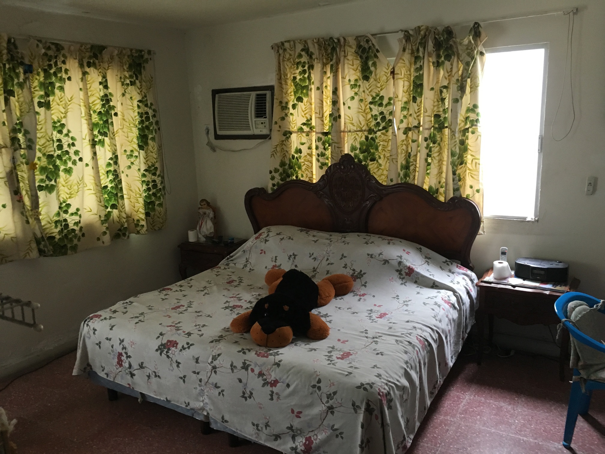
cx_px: 302
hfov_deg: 61.7
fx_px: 507
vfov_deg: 48.2
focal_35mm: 29
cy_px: 227
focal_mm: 4.15
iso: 125
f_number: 2.2
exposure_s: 1/30
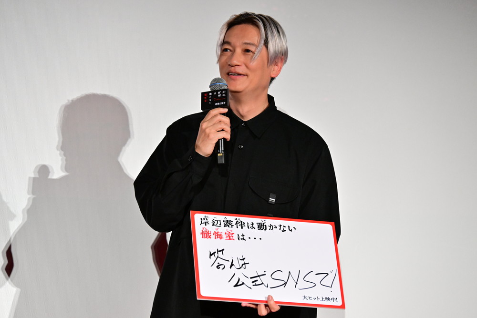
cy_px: 159
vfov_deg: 8.3
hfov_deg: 12.5
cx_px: 238
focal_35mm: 165
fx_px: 2186
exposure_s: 1/200
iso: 5000
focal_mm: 165
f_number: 6.3
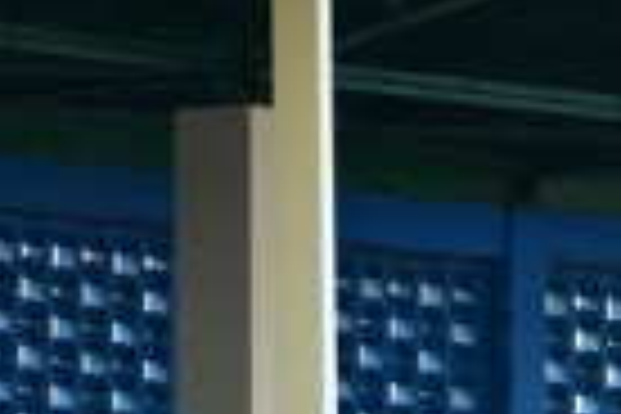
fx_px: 19249
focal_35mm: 1116
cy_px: 886
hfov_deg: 1.8
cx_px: 1210
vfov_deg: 1.2
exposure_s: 1/400
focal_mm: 200
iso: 125
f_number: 3.5
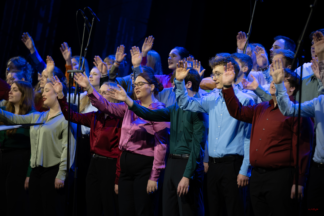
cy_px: 108
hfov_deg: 10.3
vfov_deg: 6.9
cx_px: 162
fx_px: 1800
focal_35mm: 200
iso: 1000
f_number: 4
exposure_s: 1/160
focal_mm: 200
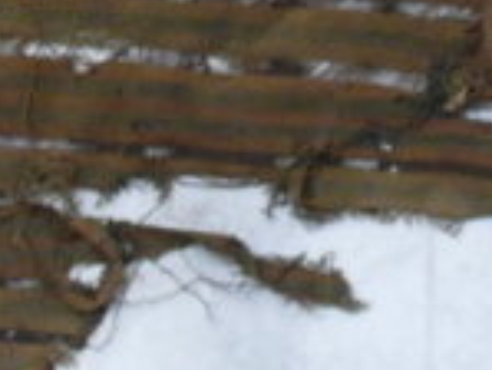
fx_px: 2674
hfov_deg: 10.1
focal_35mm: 188
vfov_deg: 7.6
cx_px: 809
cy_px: -317
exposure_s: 1/10
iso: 200
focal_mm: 7.4
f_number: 2.8
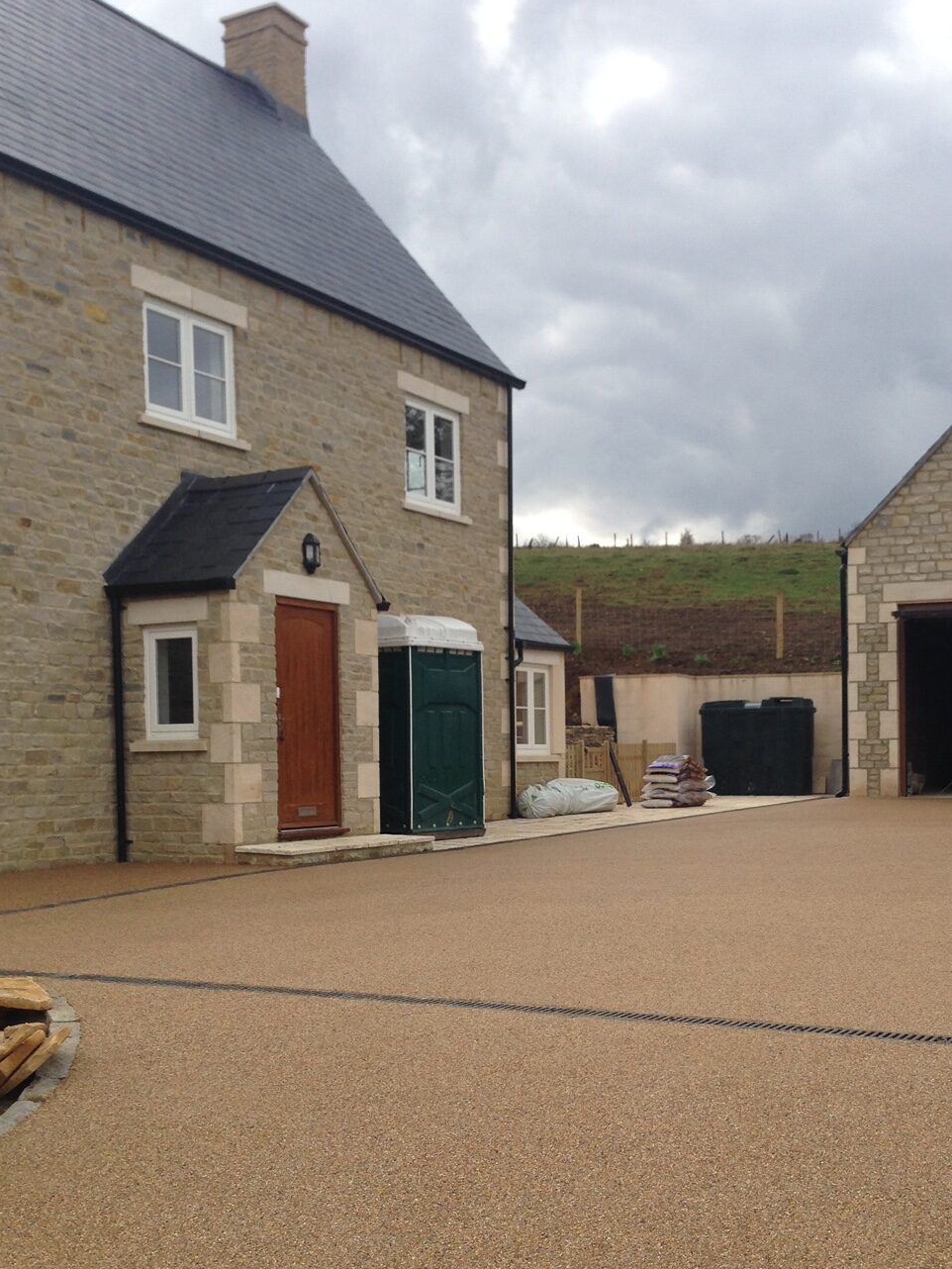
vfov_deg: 44.4
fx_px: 1540
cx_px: 591
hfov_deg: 34.2
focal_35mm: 42
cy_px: 794
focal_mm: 4.12
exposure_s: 1/1466
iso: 50
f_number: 2.4
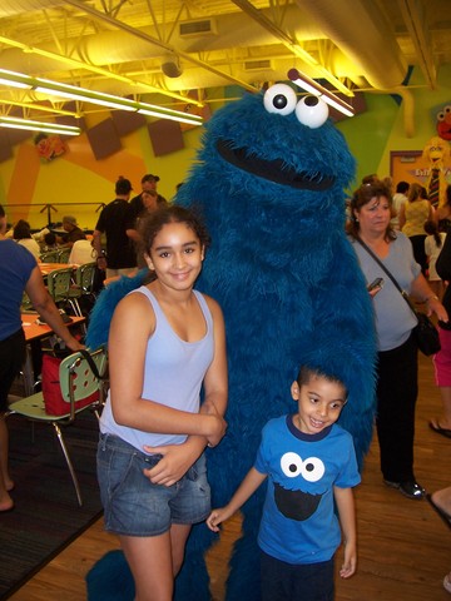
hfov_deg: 41.8
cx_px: 226
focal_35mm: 34
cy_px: 300
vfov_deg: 54.0
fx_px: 591
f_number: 2.7
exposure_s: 1/60
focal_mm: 5.6
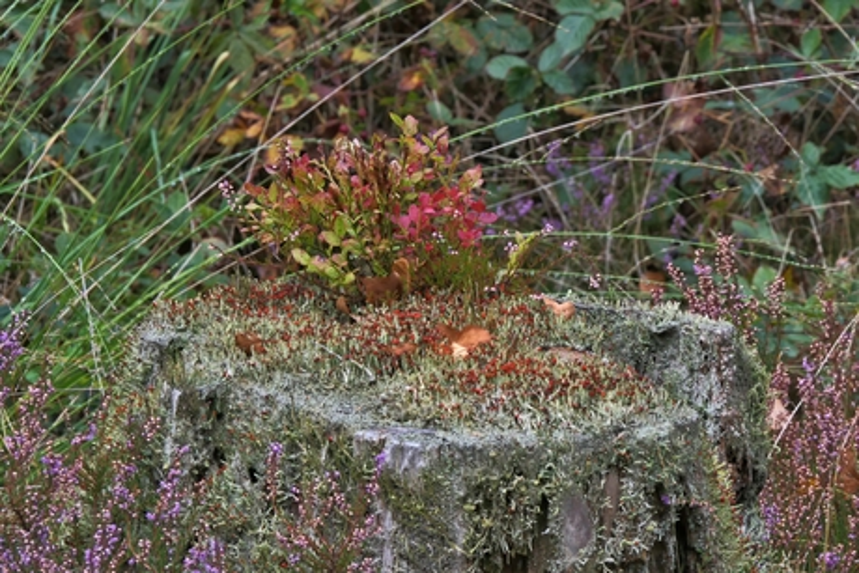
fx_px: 9547
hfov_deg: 5.2
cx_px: 430
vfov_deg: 3.4
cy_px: 286
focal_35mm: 400
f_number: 11
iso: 640
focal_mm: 147.1
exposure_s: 1/125
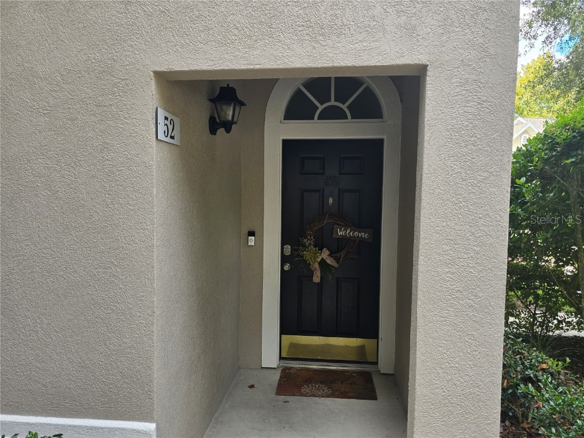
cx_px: 292
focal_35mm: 23
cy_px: 219
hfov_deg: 73.9
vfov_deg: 58.9
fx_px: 388
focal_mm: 6.3
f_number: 1.7
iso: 20
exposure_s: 1/180
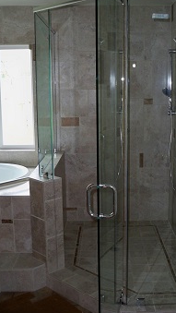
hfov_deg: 26.4
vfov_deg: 45.5
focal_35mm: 45
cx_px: 117
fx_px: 373
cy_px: 156
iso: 200
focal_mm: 6.3
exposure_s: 1/60
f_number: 3.1
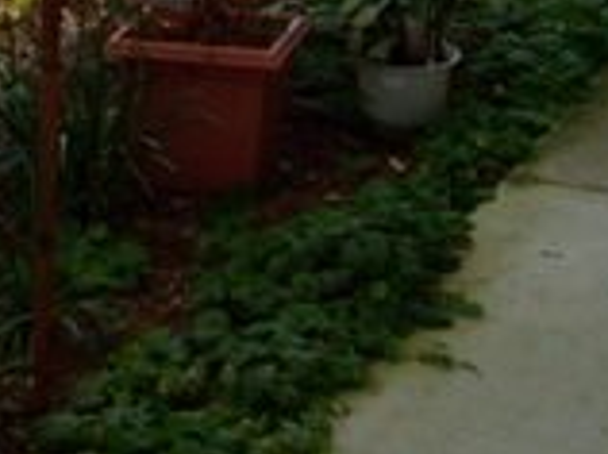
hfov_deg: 13.5
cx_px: -139
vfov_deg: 9.7
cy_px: -466
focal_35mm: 142
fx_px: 2490
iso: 80
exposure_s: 1/90
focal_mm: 5.8
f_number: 7.1
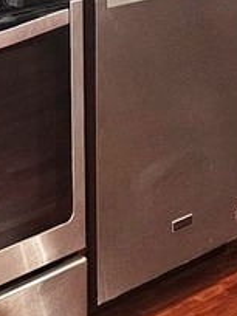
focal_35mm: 122
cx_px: 39
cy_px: -194
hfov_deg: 12.1
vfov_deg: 14.7
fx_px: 1114
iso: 800
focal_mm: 6.3
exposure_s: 1/120
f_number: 1.7
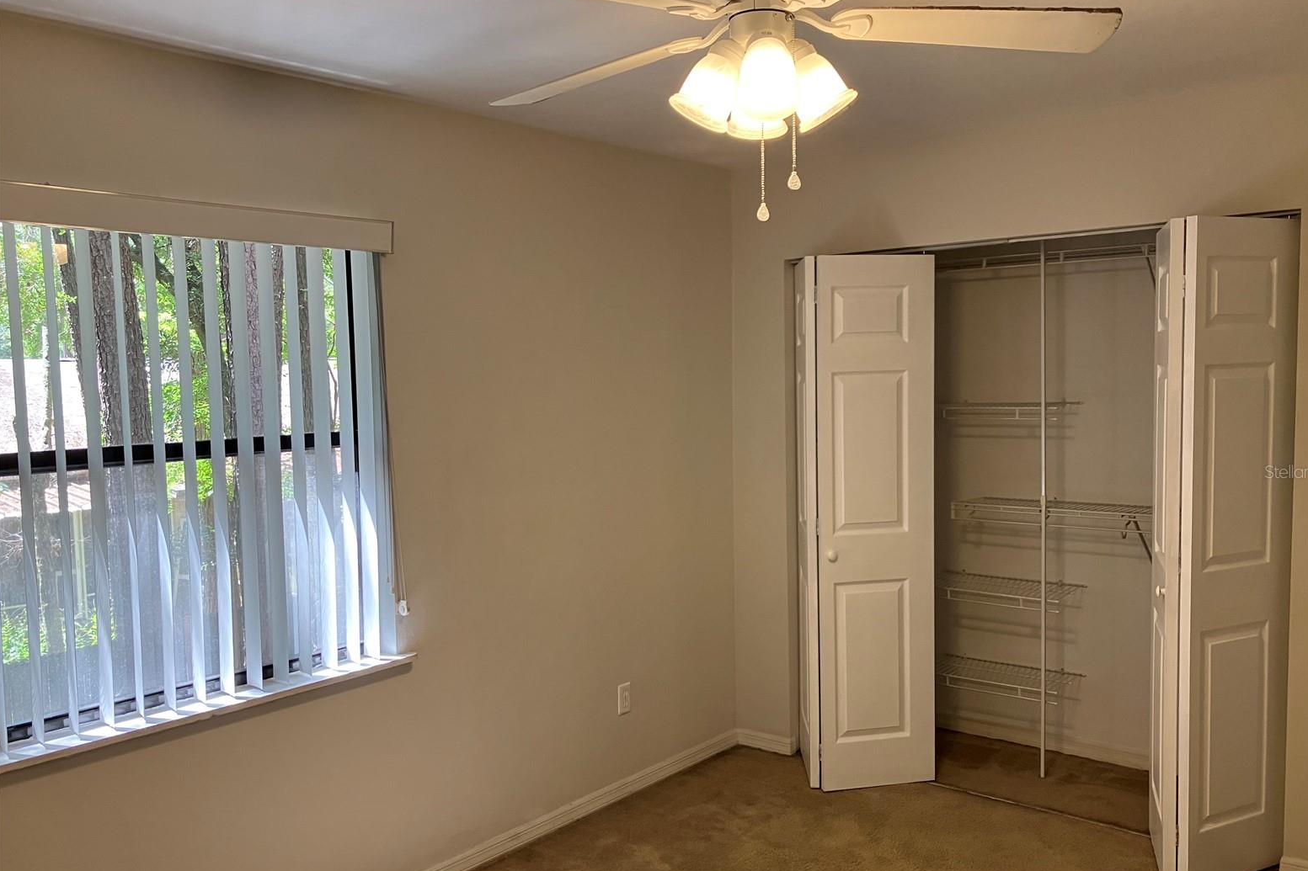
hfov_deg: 61.9
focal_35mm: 30
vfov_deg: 43.6
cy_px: 471
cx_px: 670
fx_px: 1090
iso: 64
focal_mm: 3.99
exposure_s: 1/60
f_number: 1.8
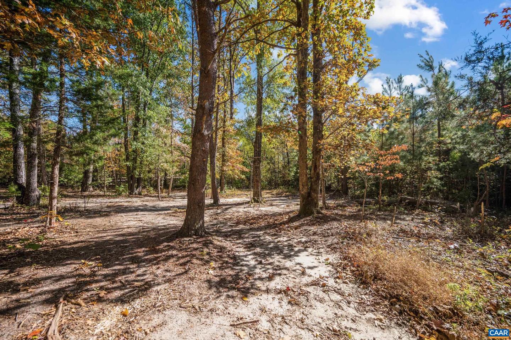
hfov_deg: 104.3
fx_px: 199
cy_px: 170
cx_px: 256
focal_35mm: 14
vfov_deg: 81.1
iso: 400
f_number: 4
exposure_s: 1/2000
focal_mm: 14
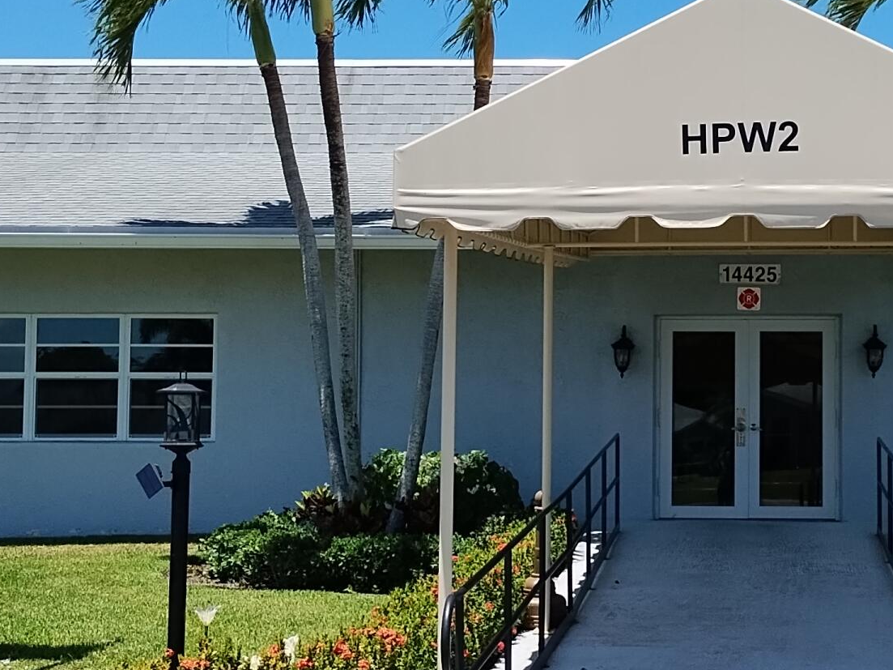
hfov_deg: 28.2
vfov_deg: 21.6
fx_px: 1754
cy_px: 324
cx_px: 660
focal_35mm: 68
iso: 102
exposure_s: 1/5873
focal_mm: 4.71
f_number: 1.7
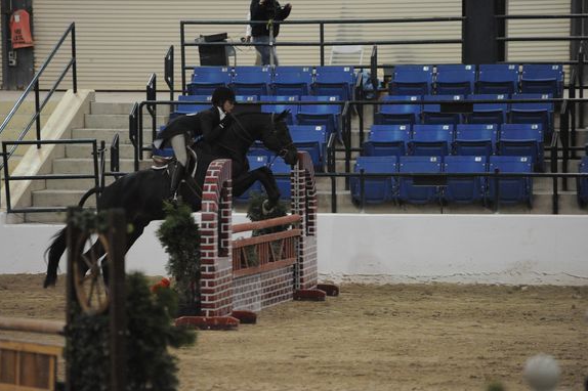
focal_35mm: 223
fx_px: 3640
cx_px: 277
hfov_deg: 9.2
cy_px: 217
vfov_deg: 6.2
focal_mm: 200
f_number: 2.8
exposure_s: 1/400
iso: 6400
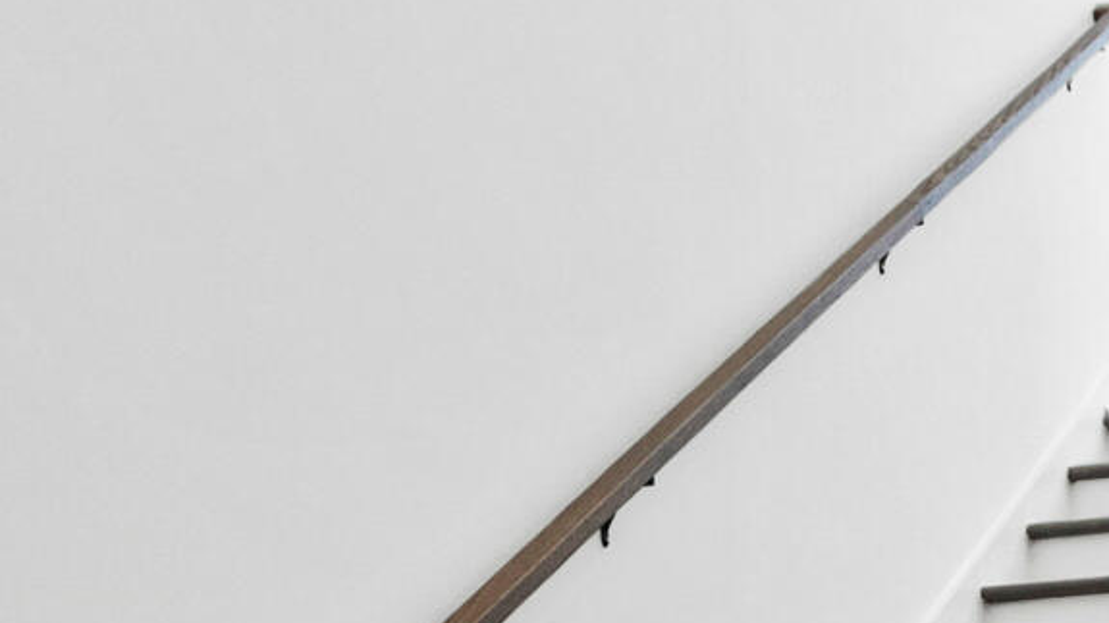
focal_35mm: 82
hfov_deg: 24.2
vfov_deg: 12.8
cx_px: 1211
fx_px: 2411
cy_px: 1269
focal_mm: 10
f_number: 8
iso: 100
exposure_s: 1/6
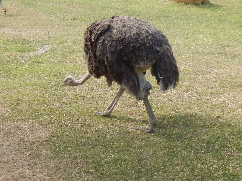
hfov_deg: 23.0
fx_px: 594
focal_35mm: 85
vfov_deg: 17.4
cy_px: 90
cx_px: 121
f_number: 4.3
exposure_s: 1/250
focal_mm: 15.3
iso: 125
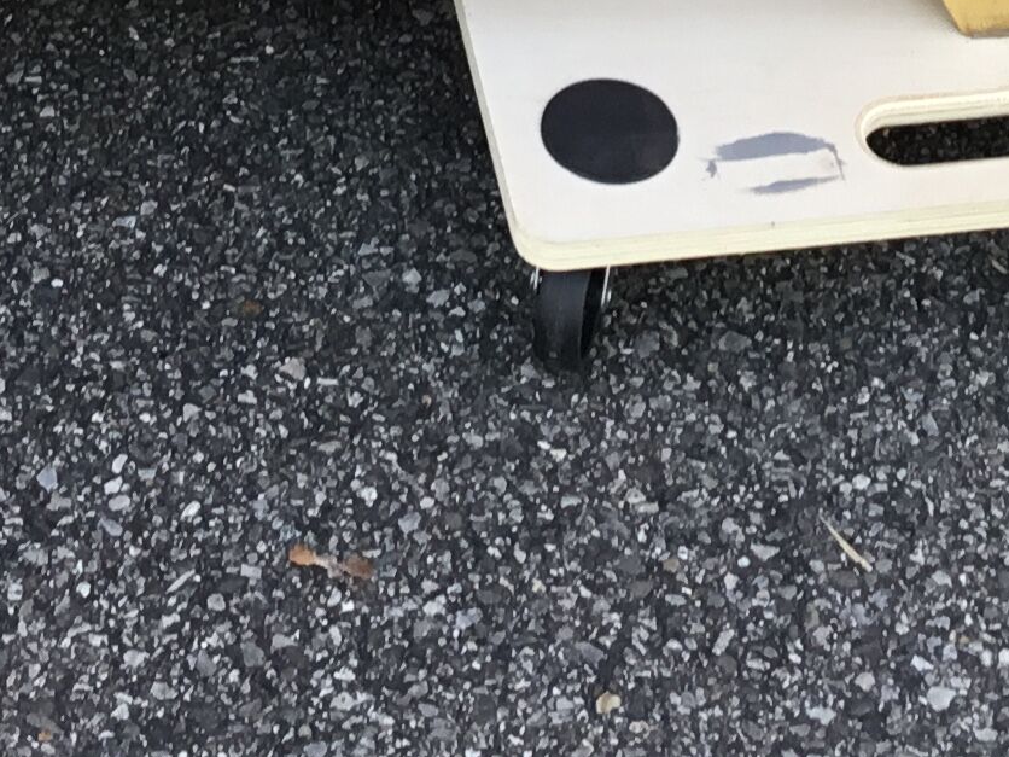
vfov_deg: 11.2
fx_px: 3527
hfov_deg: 16.2
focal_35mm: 121
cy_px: -687
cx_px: 282
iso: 32
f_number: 2.4
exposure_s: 1/100
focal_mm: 3.3
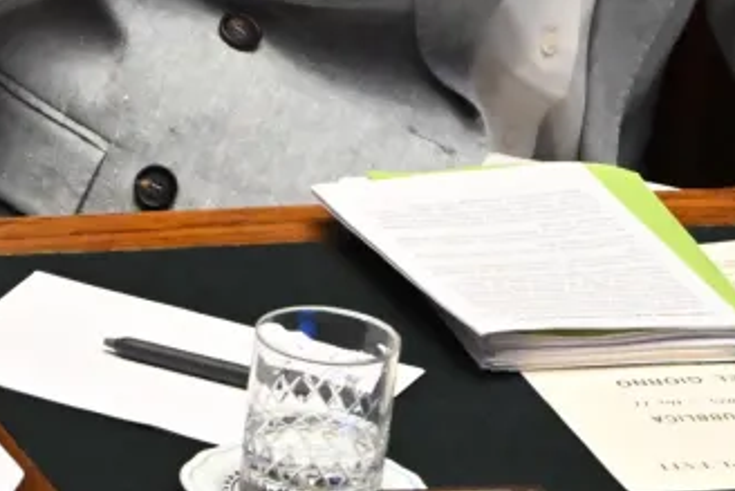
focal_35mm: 1464
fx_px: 29902
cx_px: -56
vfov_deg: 0.9
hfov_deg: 1.4
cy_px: -260
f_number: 5.6
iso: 6400
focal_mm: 400
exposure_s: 1/200
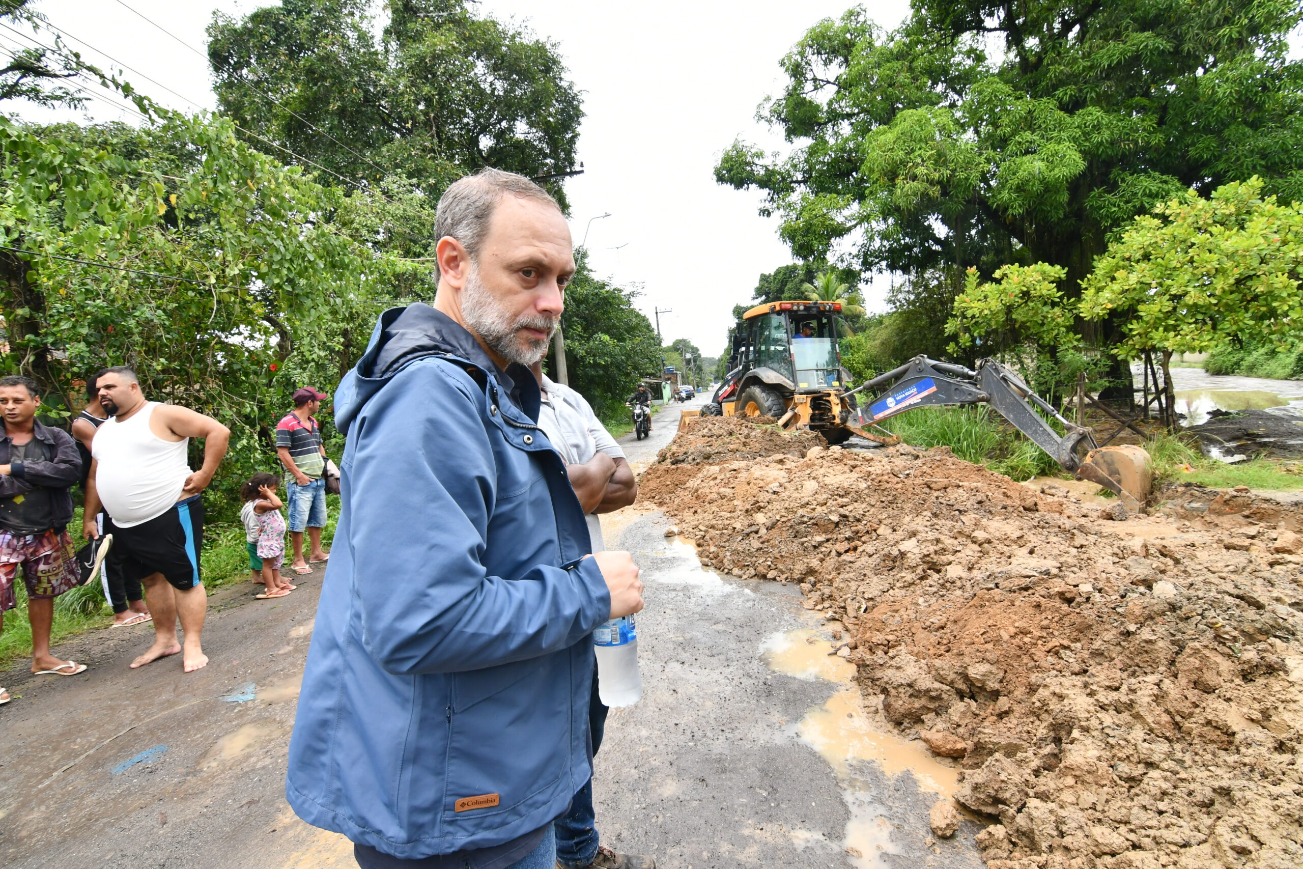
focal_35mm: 16
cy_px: 434
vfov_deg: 73.8
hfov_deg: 96.7
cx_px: 652
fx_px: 579
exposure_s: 1/400
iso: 640
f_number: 8
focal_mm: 11
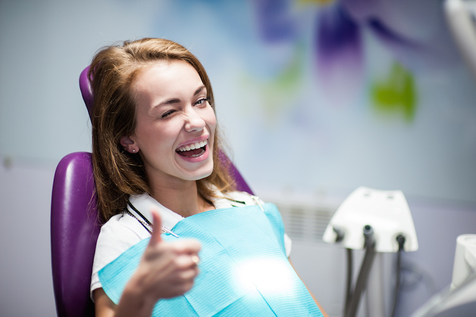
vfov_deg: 16.0
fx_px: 1123
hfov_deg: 23.9
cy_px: 158
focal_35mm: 85
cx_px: 238
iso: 200
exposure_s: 1/250
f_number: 1.4
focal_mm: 85
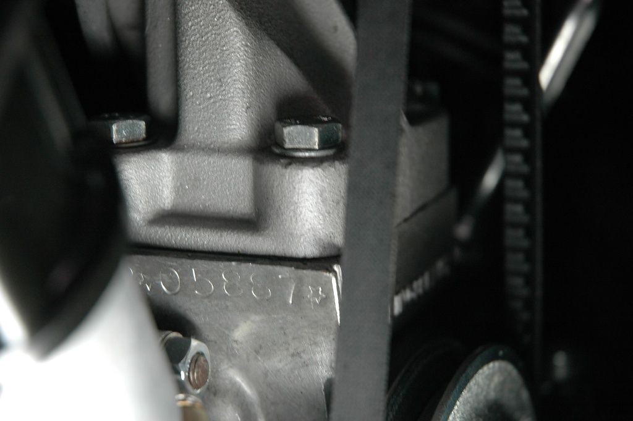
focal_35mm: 105
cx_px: 316
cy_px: 210
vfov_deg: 13.0
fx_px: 1845
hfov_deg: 19.5
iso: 400
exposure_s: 1/13
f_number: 4.5
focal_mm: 70
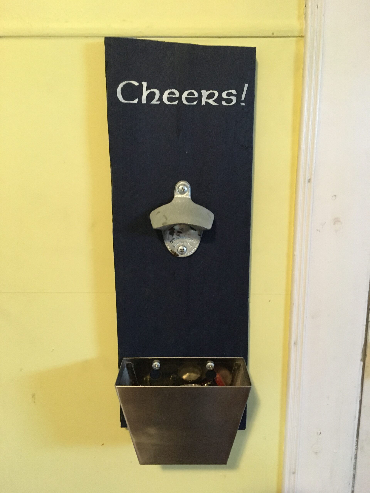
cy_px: 246
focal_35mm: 29
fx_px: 413
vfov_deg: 61.7
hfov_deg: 48.2
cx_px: 185
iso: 320
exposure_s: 1/15
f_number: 2.2
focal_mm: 4.15
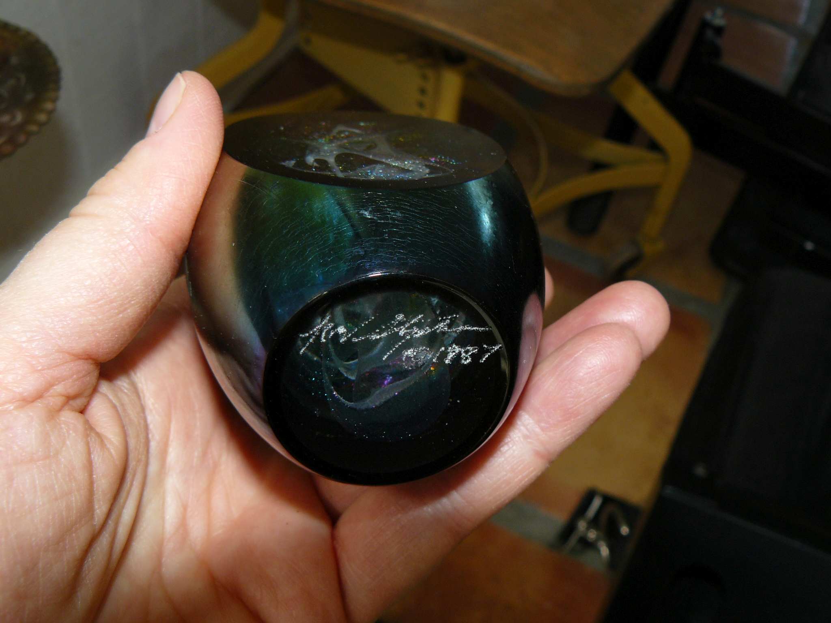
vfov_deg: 39.7
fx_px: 864
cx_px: 416
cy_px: 312
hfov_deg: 51.4
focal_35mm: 36
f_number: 4
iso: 100
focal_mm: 6
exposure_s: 1/30
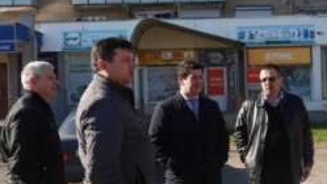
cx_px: 213
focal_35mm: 61
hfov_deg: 34.1
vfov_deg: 19.7
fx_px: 529
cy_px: 93
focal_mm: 20
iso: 200
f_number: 4.5
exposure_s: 1/800
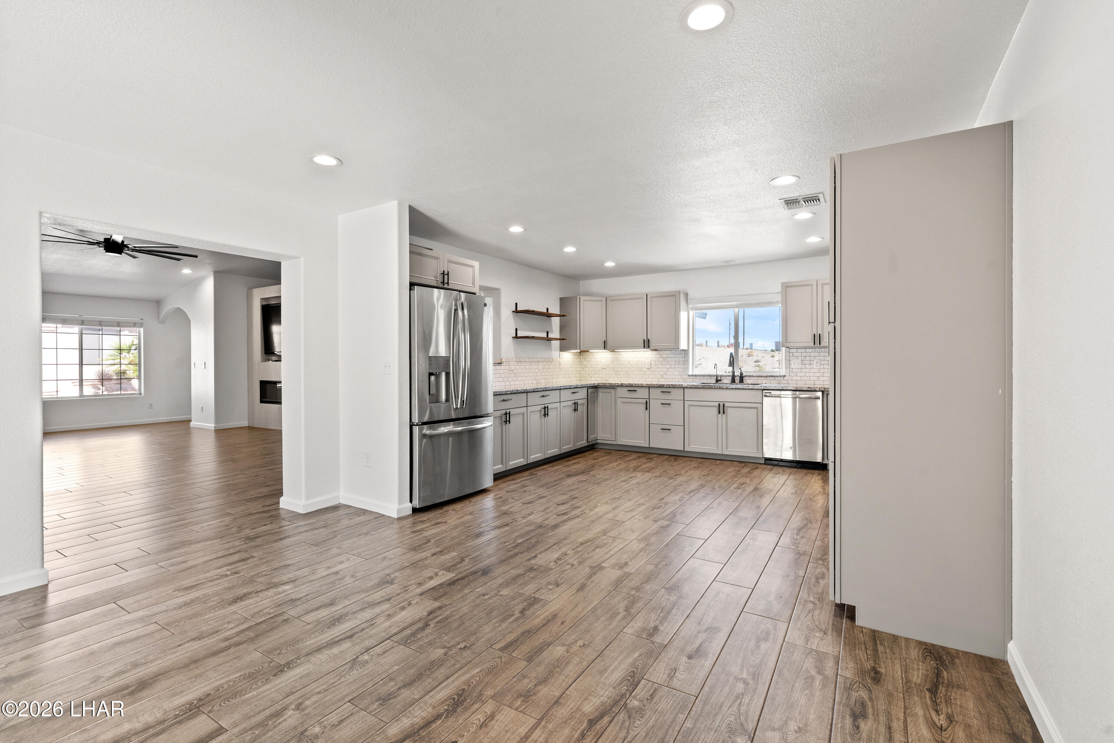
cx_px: 557
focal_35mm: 16
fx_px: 495
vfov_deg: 73.7
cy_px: 372
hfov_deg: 96.7
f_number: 8
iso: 400
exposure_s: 1/3
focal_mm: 16
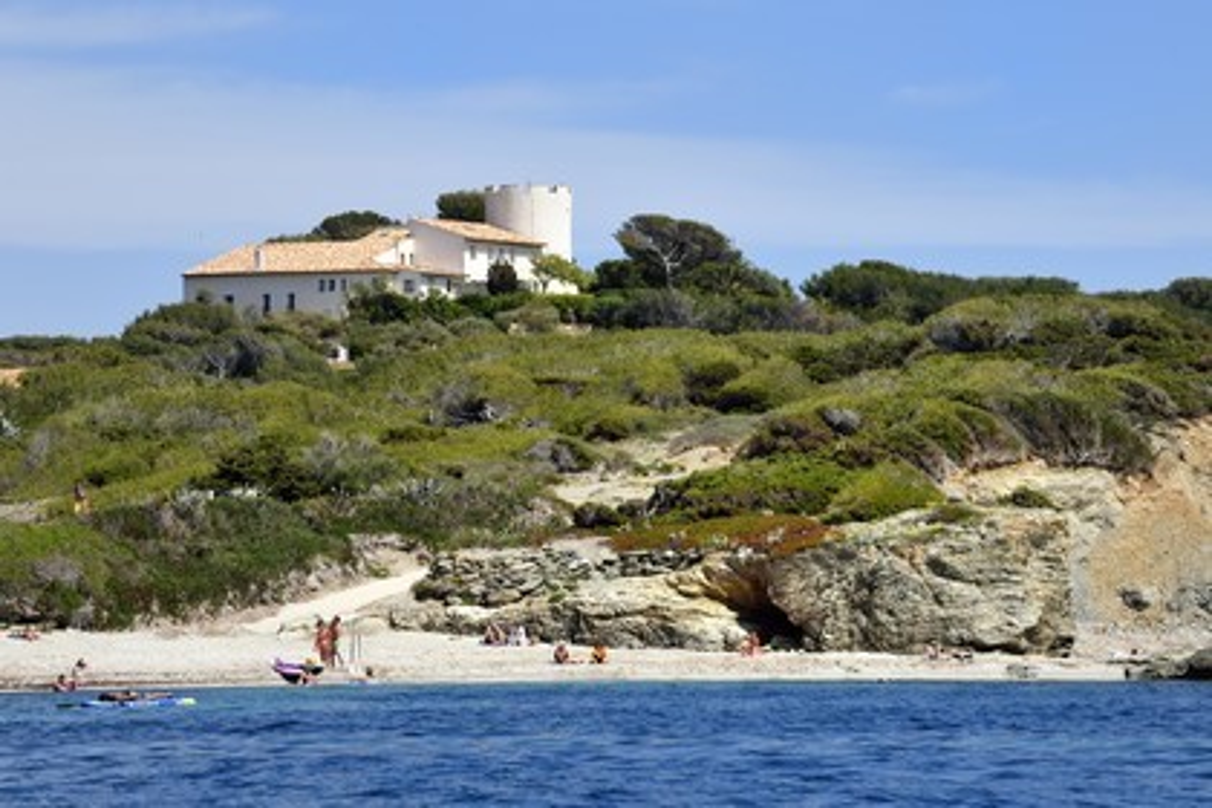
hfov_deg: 12.1
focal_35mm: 170
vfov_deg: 8.1
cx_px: 606
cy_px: 404
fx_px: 5723
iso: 200
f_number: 9
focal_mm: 170
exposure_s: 1/500
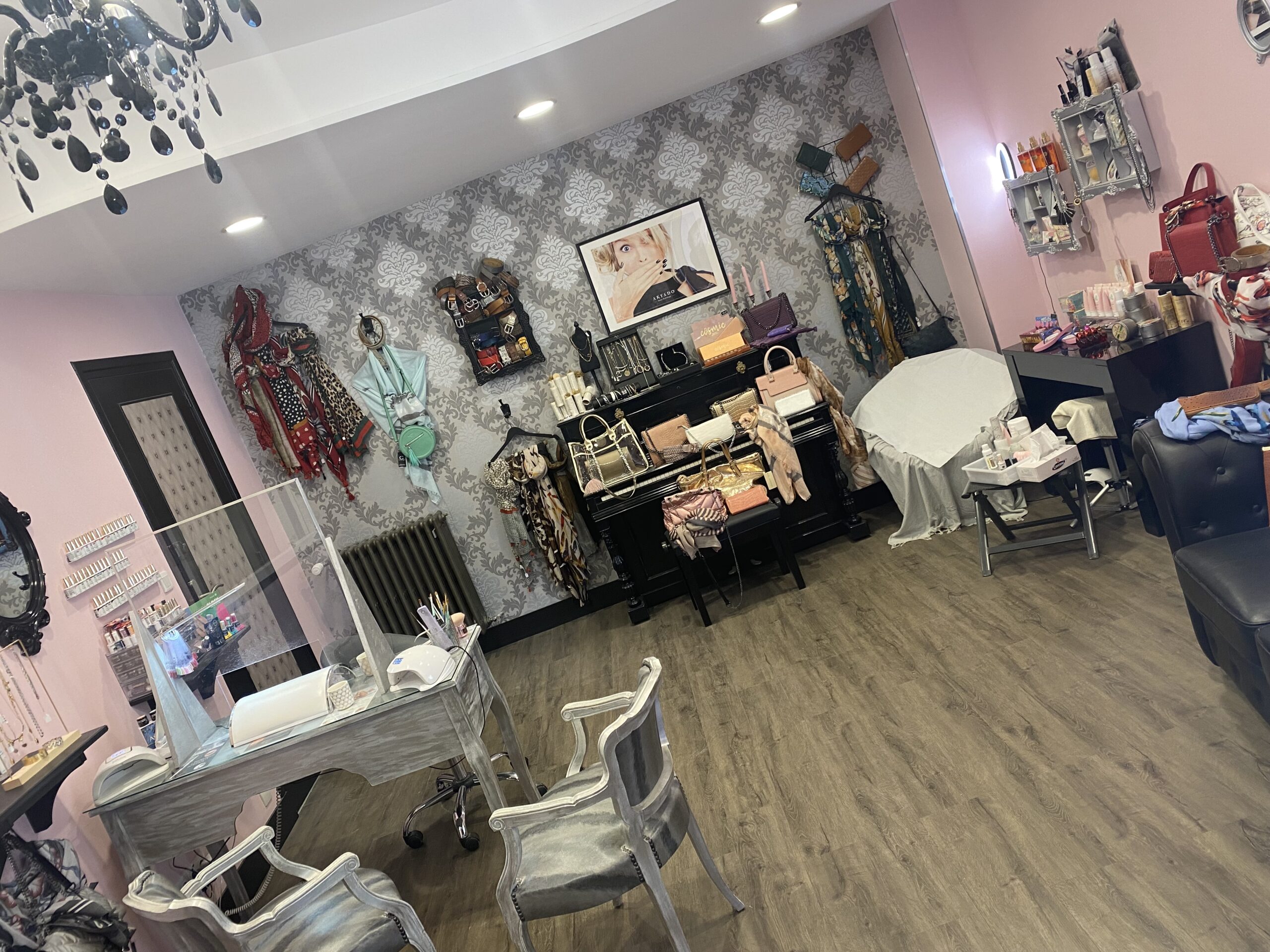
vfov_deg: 53.1
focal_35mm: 26
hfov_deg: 67.3
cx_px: 635
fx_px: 954
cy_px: 476
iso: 100
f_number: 1.8
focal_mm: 4.25
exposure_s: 1/50
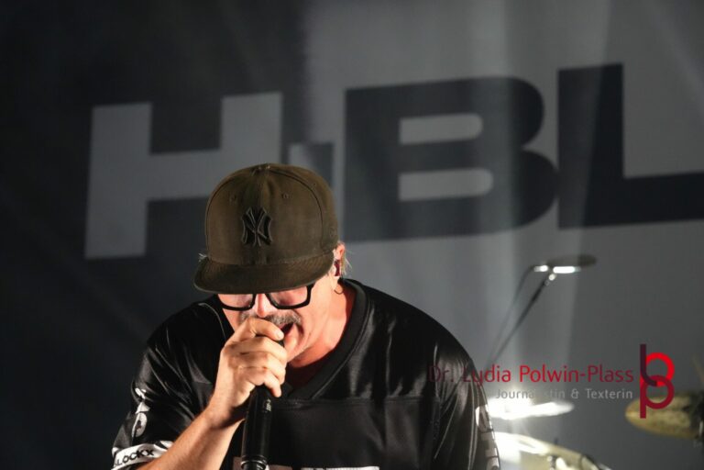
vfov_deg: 13.2
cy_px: 235
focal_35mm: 104
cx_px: 352
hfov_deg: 19.7
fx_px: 2024
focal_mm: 69
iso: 6400
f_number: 5
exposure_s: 1/80
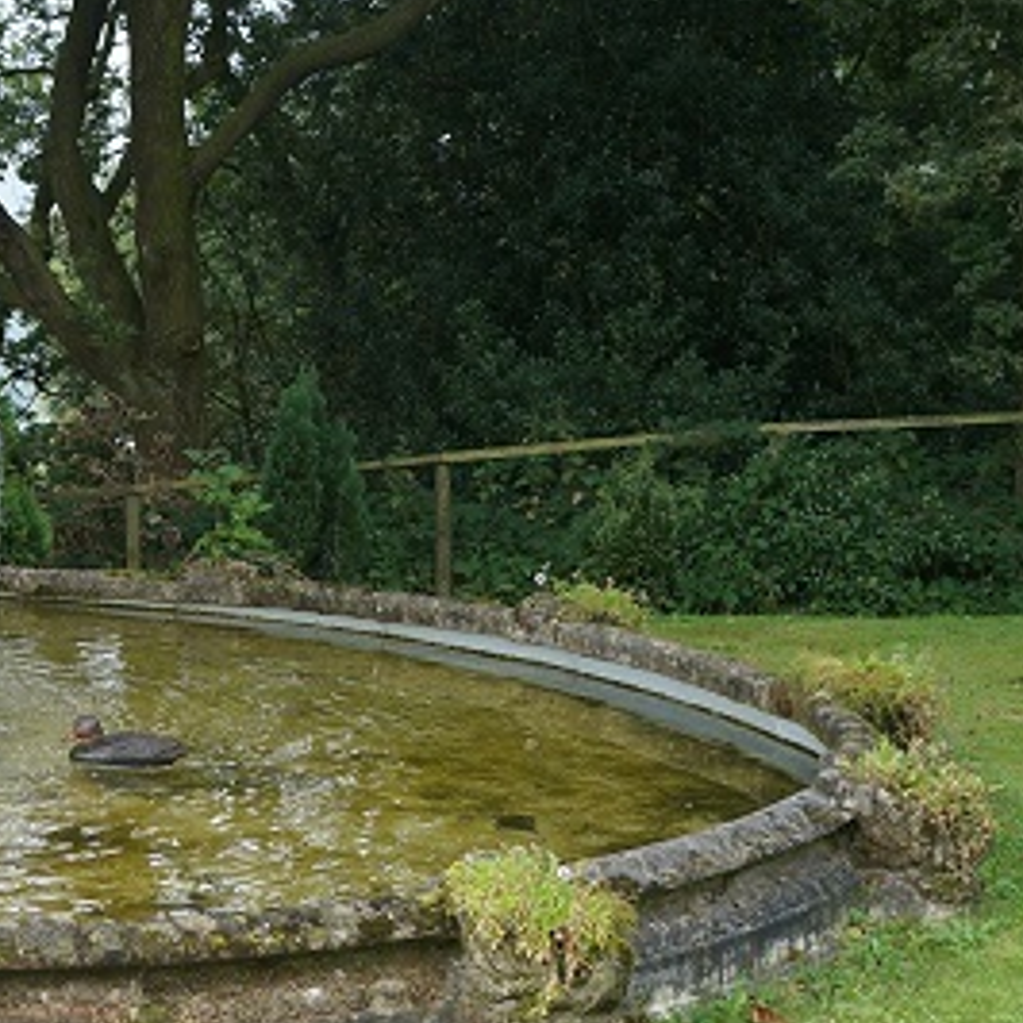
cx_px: -223
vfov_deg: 22.7
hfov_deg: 21.1
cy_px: 692
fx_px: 2541
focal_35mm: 76
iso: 100
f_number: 4
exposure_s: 1/160
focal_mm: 22
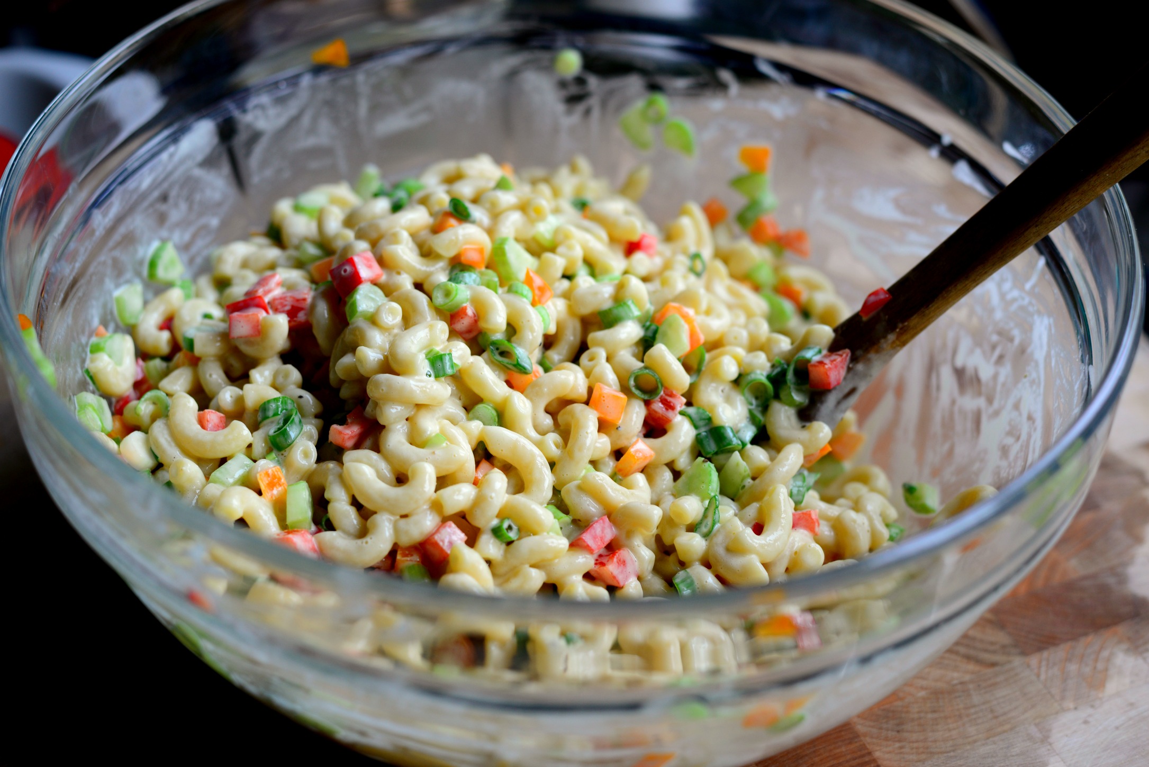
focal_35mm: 50
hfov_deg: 39.6
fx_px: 1596
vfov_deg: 27.0
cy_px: 384
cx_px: 574
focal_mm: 50
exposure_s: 1/125
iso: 320
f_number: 4
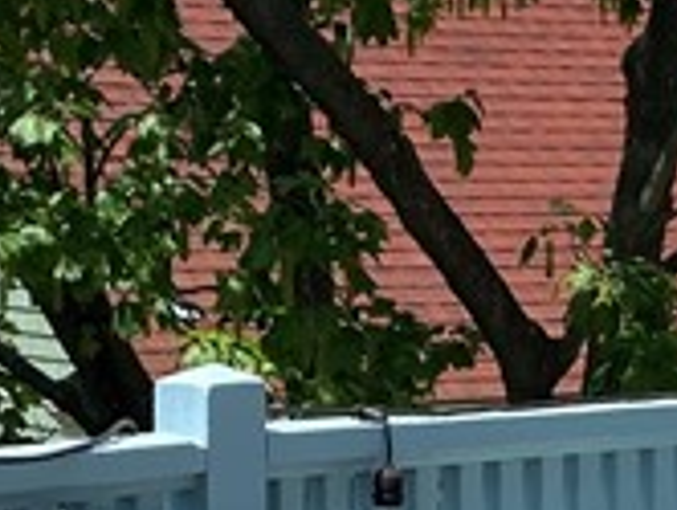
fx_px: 3134
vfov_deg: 9.2
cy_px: 600
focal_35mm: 160
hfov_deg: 12.3
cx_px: 546
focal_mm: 4.25
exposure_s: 1/2105
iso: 32
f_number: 1.8
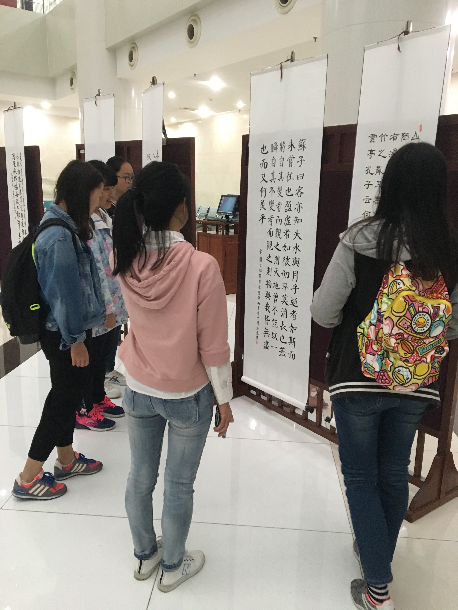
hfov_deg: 48.2
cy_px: 305
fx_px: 512
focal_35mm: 29
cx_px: 229
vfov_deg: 61.7
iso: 200
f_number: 2.2
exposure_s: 1/17
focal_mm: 4.15
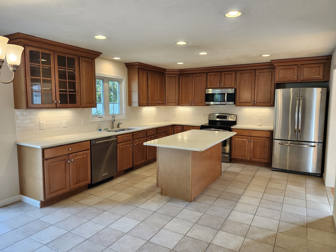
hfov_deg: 73.9
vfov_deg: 58.9
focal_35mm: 23
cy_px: 126
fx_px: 223
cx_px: 168
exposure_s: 1/120
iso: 125
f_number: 1.8
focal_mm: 5.54
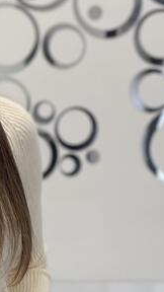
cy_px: 229
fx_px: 912
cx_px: -65
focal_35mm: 118
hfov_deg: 10.0
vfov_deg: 18.0
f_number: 1.6
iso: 50
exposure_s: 1/100
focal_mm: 4.2
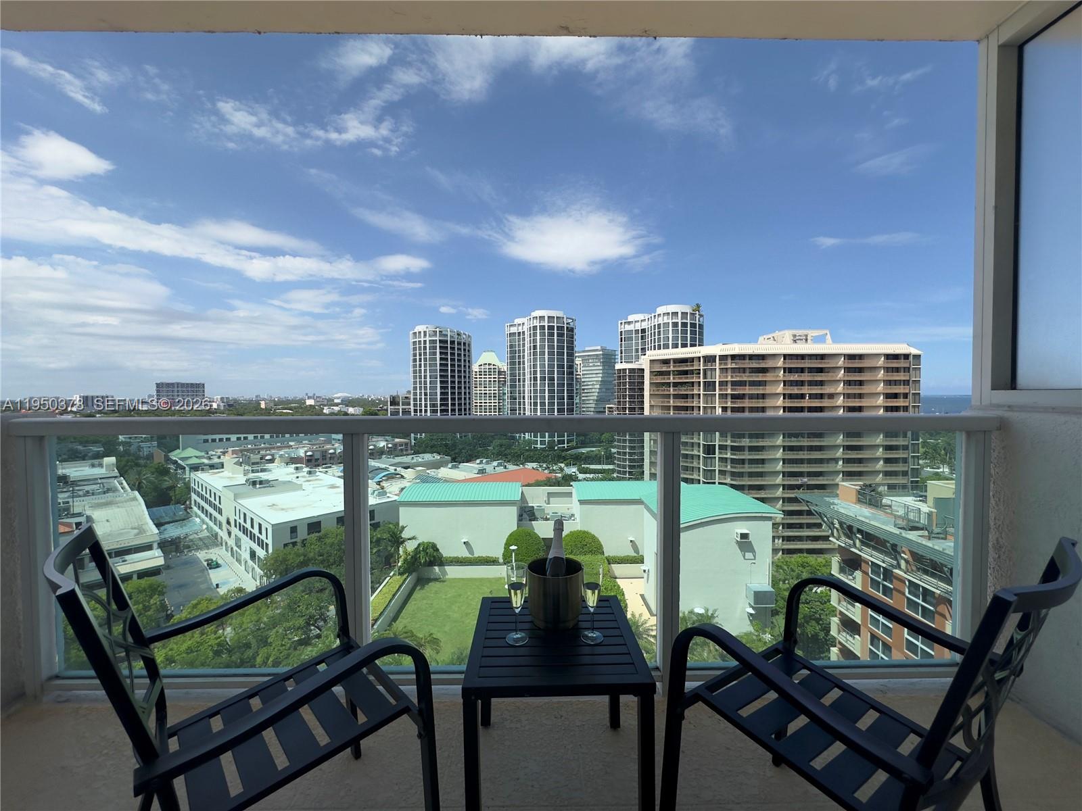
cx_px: 541
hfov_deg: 102.1
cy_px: 406
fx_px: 438
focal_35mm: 14
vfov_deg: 85.7
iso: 50
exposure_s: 1/2681
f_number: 2.2
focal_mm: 2.22
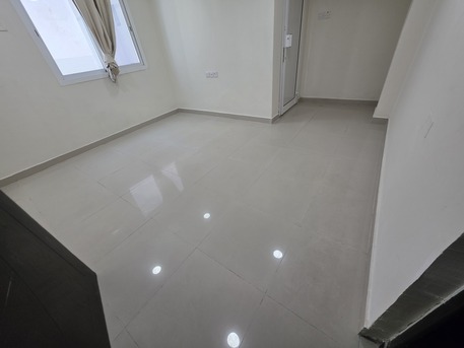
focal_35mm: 13
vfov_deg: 89.9
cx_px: 232
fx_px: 174
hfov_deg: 106.2
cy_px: 174
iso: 100
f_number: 1.9
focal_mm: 2.2
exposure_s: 1/100
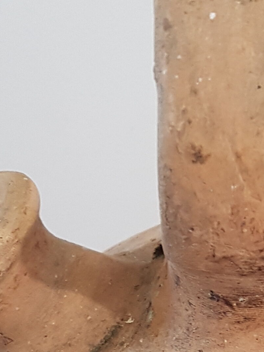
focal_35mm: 98
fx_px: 997
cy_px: 341
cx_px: 284
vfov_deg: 19.5
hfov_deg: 14.8
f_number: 1.7
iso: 160
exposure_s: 1/33
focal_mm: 4.2
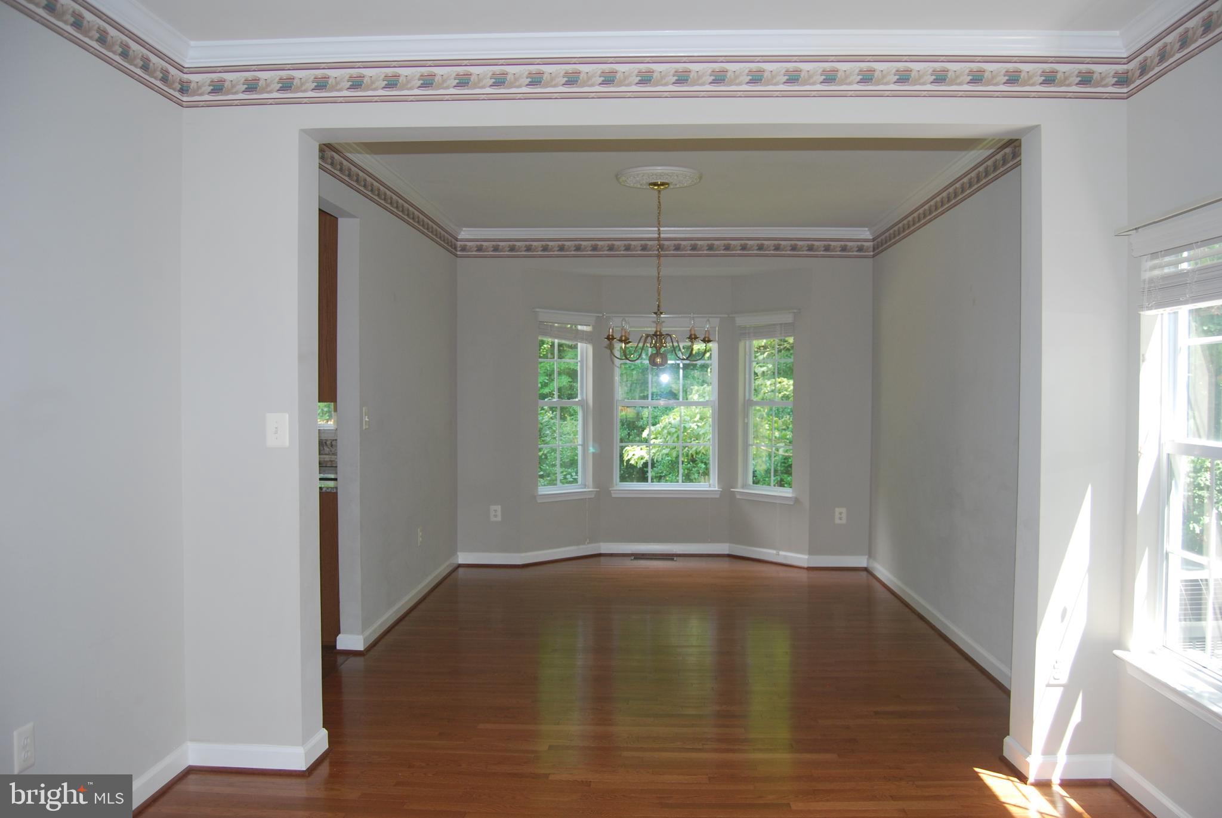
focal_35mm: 27
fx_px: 917
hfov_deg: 67.3
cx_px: 611
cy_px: 409
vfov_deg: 48.0
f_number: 4
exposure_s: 1/60
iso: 200
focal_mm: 18
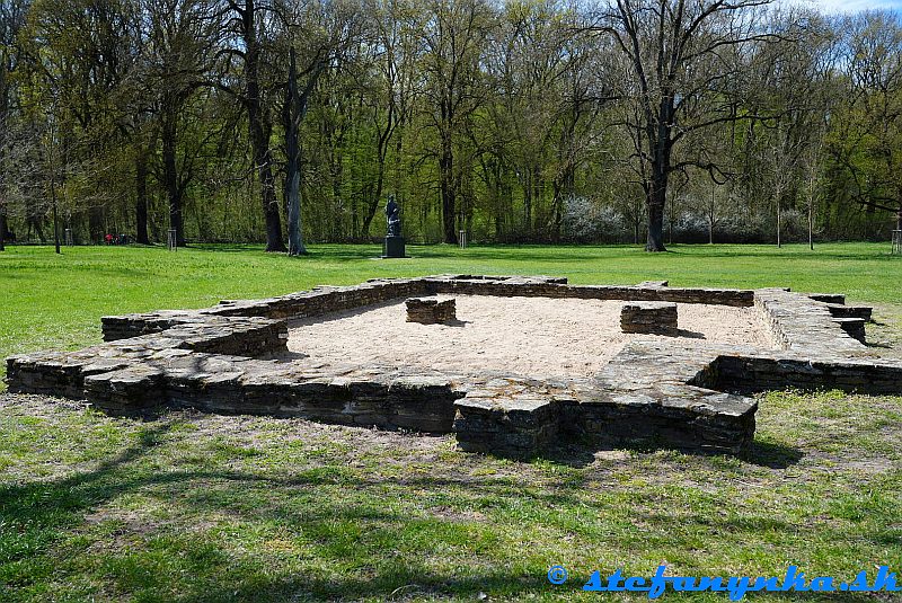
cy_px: 302
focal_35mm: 32
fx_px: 802
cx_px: 451
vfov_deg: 41.2
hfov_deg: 58.7
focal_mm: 32
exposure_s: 1/160
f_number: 5
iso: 100
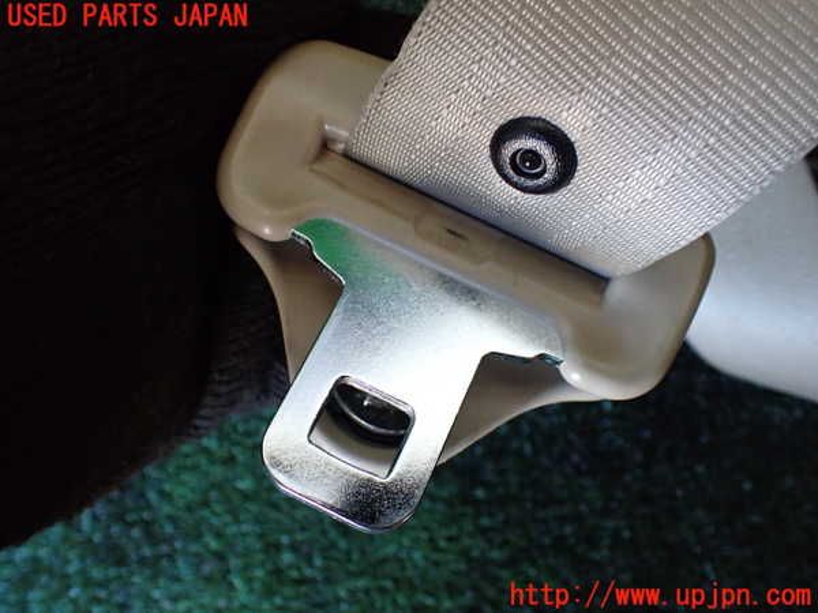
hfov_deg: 60.0
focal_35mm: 30
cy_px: 306
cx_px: 409
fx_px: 709
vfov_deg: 46.8
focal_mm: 5.4
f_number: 2.3
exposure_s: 1/125
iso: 800
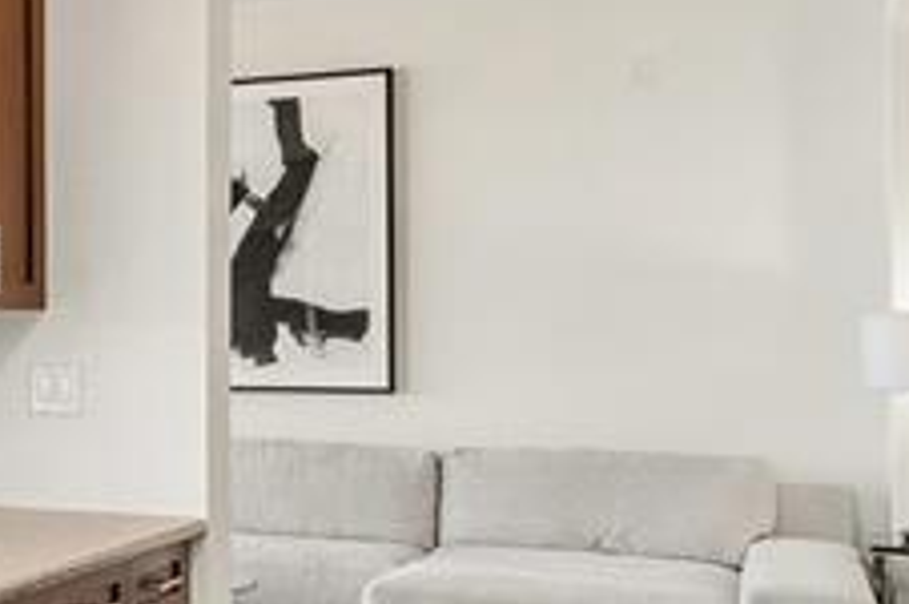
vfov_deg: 19.9
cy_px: 374
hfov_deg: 21.3
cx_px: -672
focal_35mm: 68
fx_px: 1715
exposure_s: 1/320
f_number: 8
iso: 250
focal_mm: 10
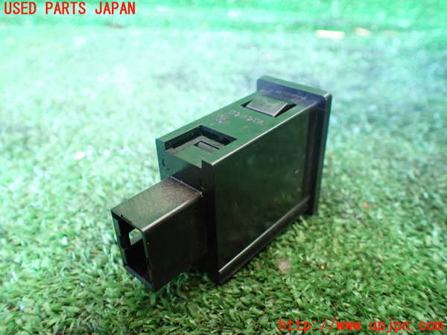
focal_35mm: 30
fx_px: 387
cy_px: 168
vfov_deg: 46.8
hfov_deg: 60.0
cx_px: 224
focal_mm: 5.4
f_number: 2.3
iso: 800
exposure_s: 1/30
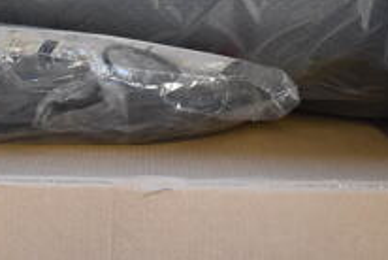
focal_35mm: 80
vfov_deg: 15.9
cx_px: 130
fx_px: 863
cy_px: -119
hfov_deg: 25.2
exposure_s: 1/125
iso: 1400
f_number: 3.5
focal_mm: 18
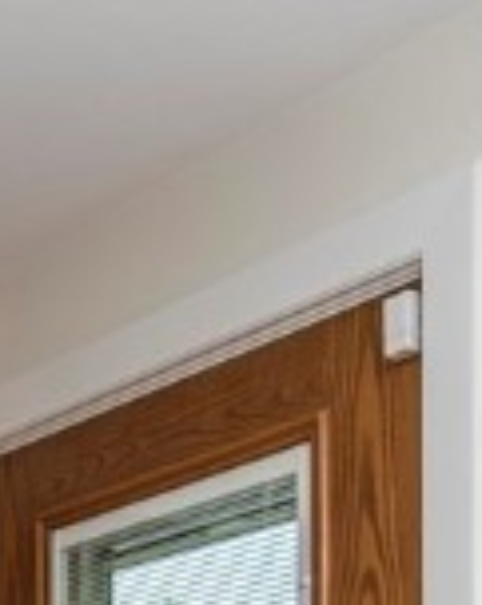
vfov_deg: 17.3
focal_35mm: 95
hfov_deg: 14.4
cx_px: -359
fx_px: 1699
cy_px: 1019
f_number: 6.3
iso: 400
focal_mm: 20
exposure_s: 1/200
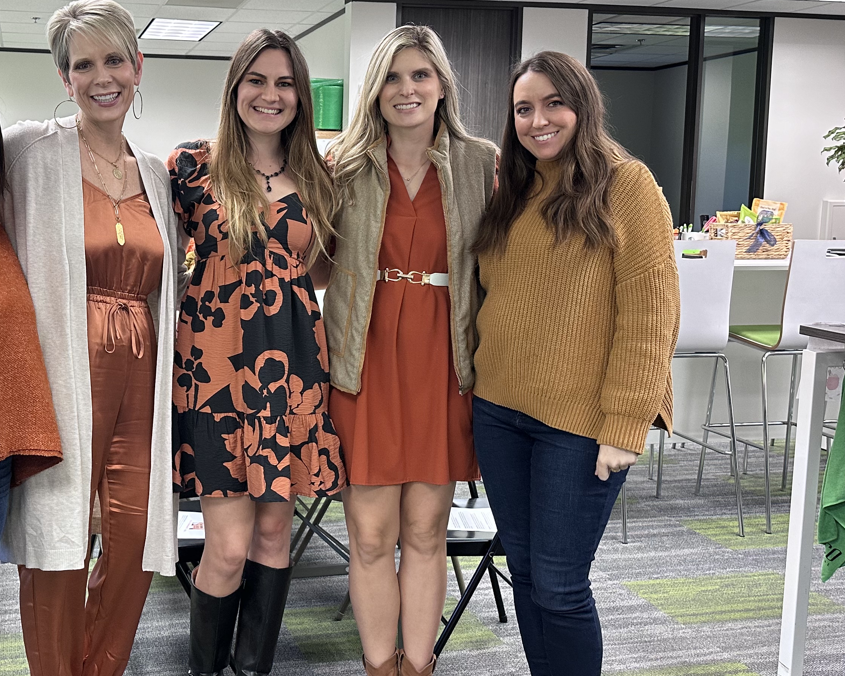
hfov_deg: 43.0
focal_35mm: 42
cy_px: 331
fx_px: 1050
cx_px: 254
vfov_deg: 35.7
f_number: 1.78
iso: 200
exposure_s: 1/60
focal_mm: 6.86
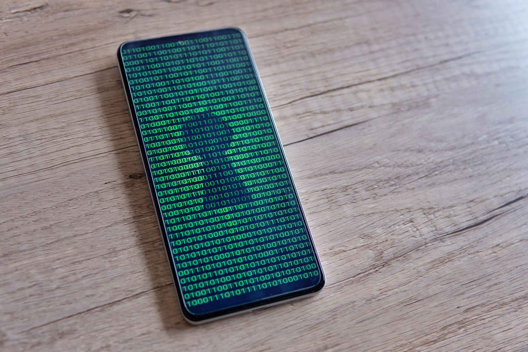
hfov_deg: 43.6
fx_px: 660
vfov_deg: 29.9
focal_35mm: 45
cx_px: 264
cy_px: 176
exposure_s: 1/200
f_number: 2.8
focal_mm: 30
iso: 100
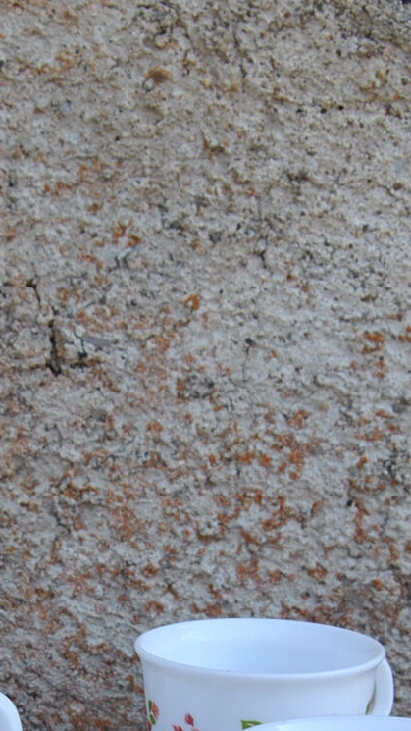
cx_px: 107
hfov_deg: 13.4
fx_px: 1744
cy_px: 756
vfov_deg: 22.6
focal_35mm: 90
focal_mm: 22
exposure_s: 1/160
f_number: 6.3
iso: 100
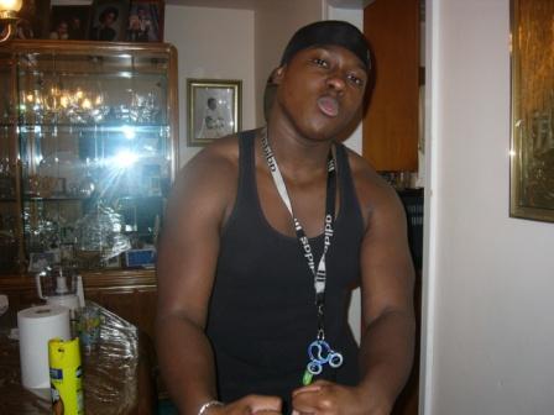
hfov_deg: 52.6
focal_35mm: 35
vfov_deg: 40.7
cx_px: 277
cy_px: 208
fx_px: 560
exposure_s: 1/60
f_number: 2.8
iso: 100
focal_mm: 5.8
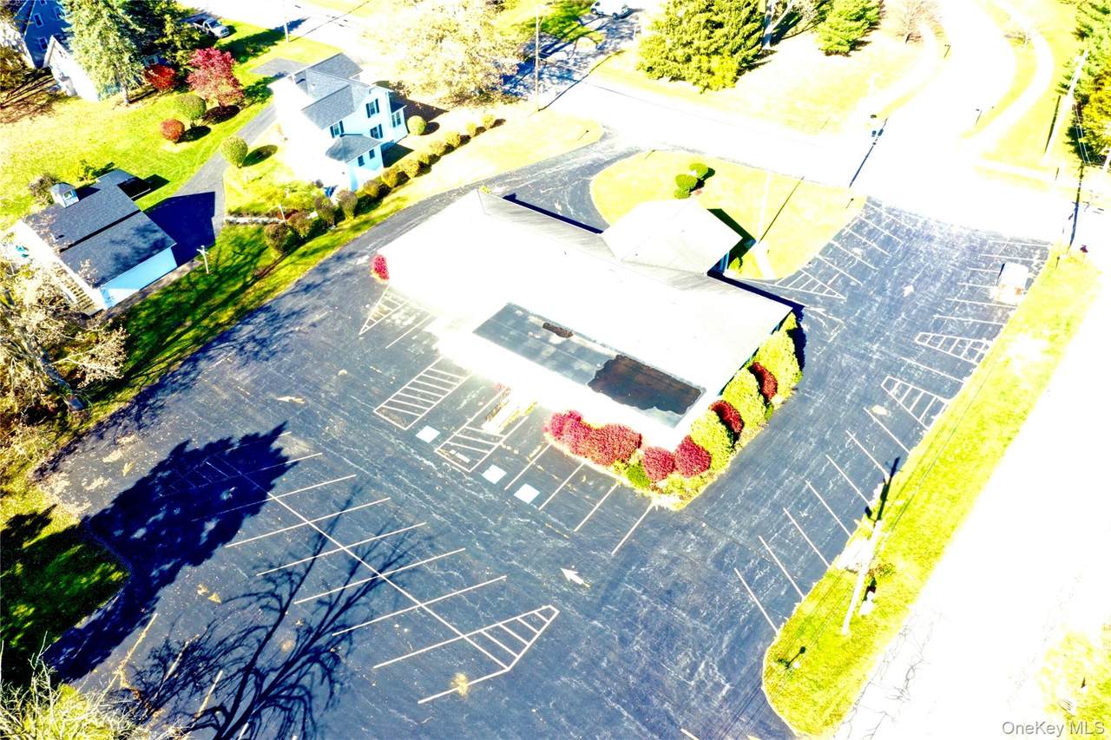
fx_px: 864
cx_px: 556
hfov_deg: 65.5
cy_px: 370
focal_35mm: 28
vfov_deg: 46.4
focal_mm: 10.26
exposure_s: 1/13
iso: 100
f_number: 11
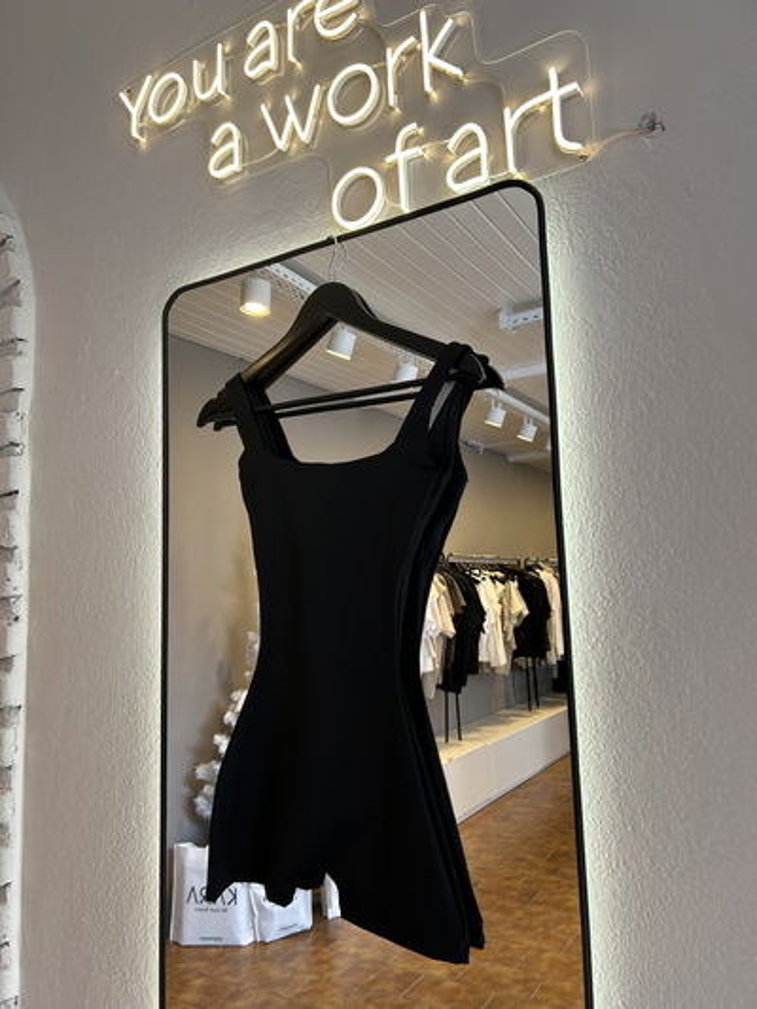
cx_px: 378
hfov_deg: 53.1
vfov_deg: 67.3
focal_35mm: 26
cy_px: 504
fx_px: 758
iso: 50
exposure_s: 1/121
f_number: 1.5
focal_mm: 5.7
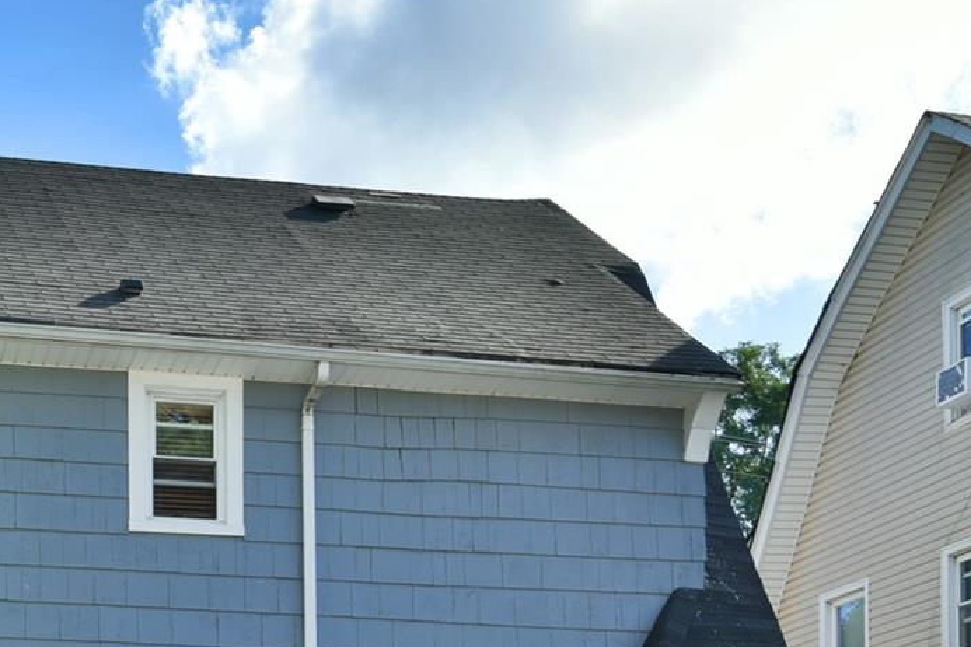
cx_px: 154
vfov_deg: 19.2
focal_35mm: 68
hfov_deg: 28.8
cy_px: 713
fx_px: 1834
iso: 250
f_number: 13
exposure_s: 1/100
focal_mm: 23
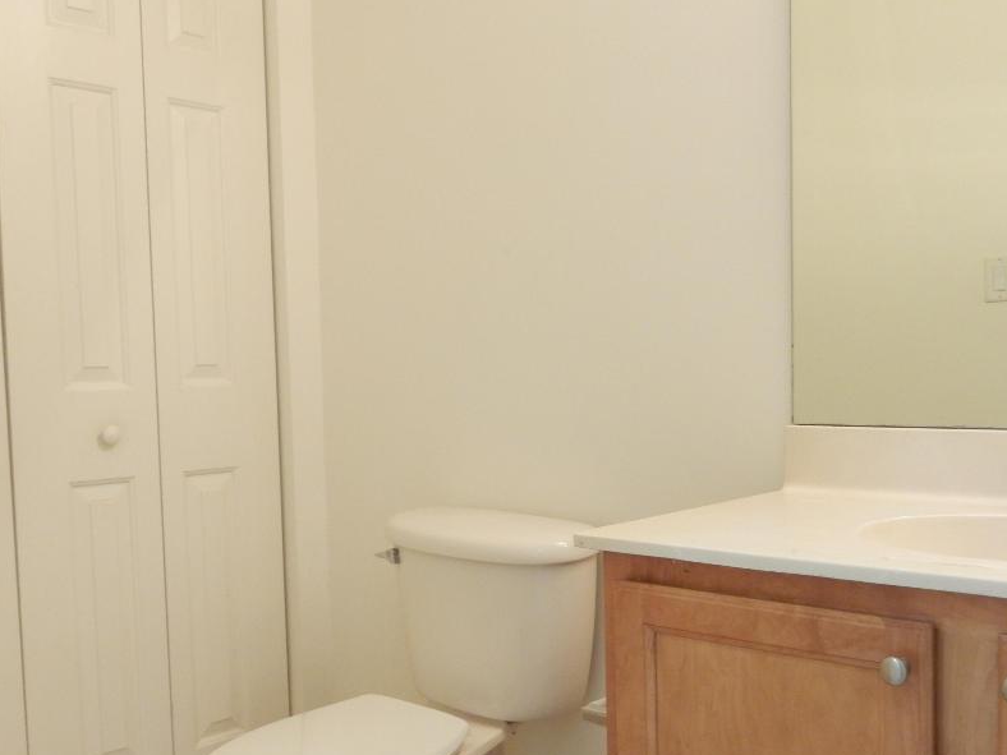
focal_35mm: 39
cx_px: 528
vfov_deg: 36.8
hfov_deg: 47.8
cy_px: 424
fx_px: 1135
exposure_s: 1/13
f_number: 4.5
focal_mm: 5.4
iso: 400
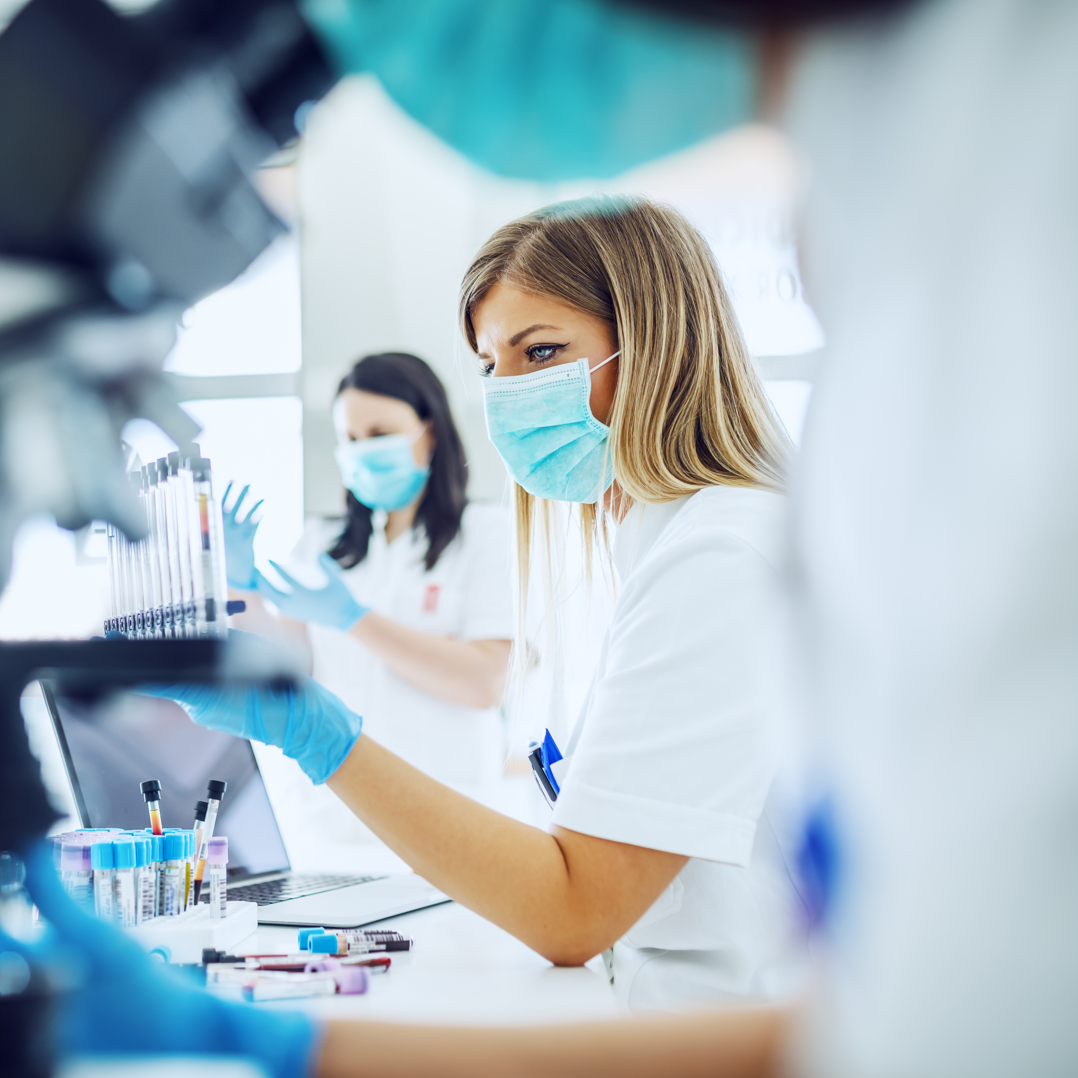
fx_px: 1585
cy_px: 543
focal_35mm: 45
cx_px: 353
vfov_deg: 37.6
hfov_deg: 37.1
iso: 200
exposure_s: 1/320
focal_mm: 35
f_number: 2
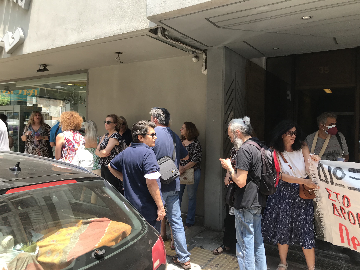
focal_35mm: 28
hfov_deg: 63.4
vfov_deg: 49.7
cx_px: 180
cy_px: 135
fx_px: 291
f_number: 1.8
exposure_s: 1/469
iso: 20
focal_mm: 3.99
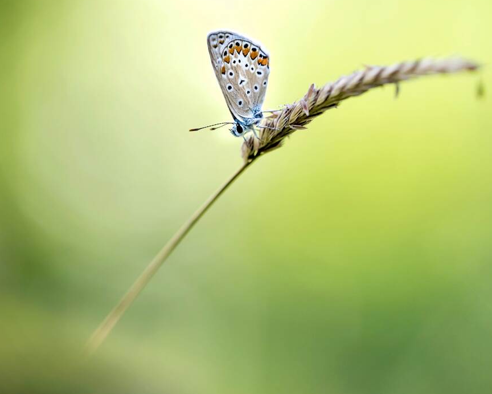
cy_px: 186
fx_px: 4164
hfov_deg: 6.8
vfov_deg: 5.4
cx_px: 230
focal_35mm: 286
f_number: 6.3
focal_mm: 150
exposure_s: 1/80
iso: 400
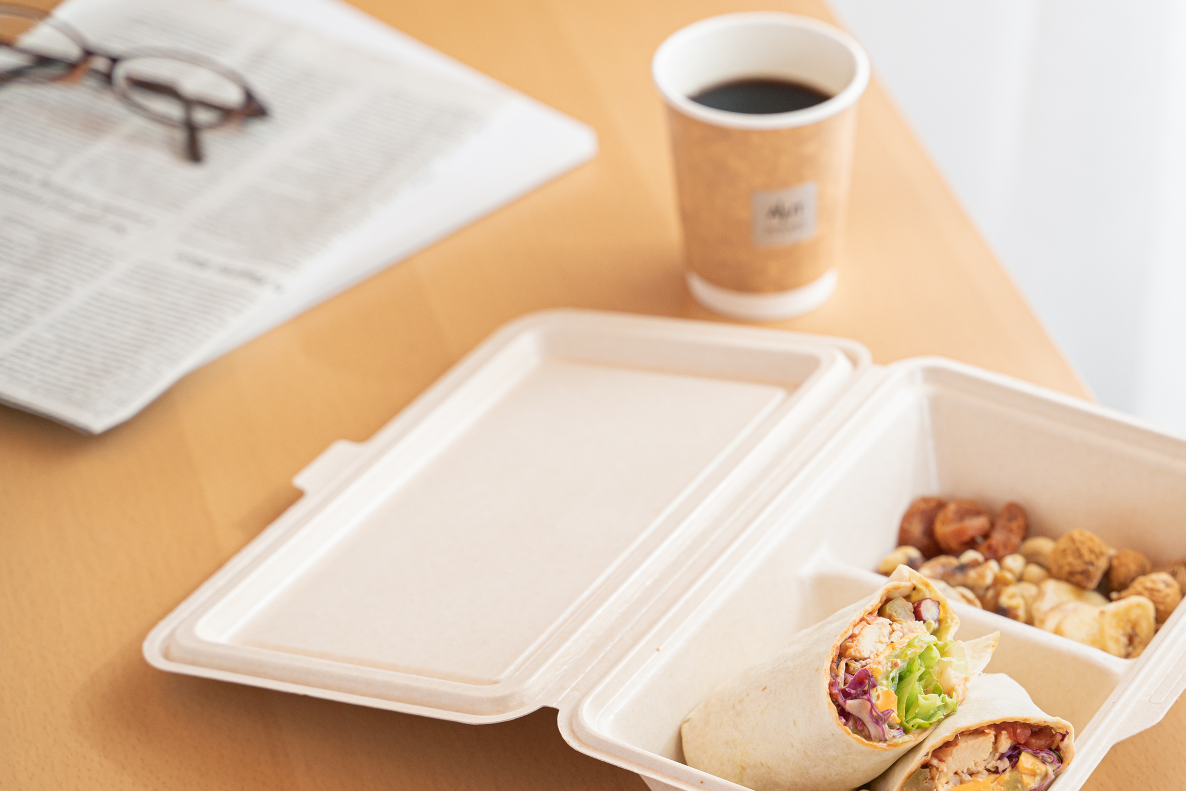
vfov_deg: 12.2
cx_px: 872
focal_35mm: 112
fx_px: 3689
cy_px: 457
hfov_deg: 18.2
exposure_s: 1/60
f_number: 4
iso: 320
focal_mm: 75
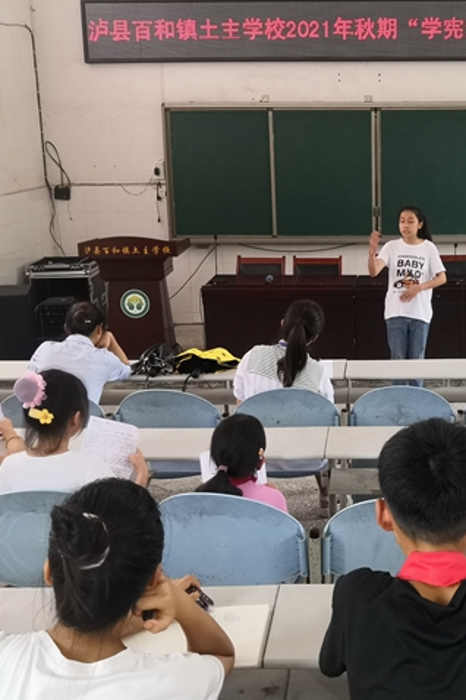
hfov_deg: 28.4
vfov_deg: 42.8
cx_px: 390
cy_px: 350
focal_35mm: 46
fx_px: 894
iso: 200
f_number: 1.8
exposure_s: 1/60
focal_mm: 3.95
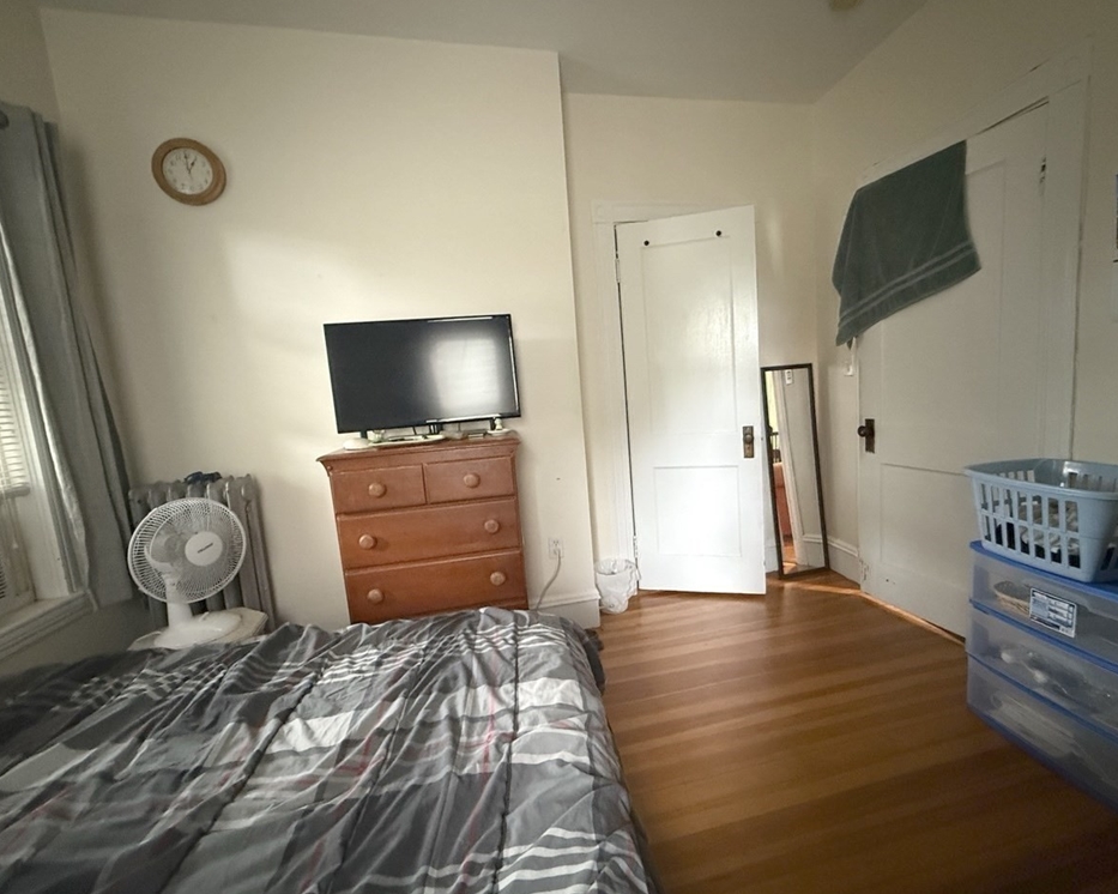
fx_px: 496
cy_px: 446
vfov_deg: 84.0
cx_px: 604
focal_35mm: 15
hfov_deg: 96.6
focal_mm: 2.22
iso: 1000
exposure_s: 1/40
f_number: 2.2
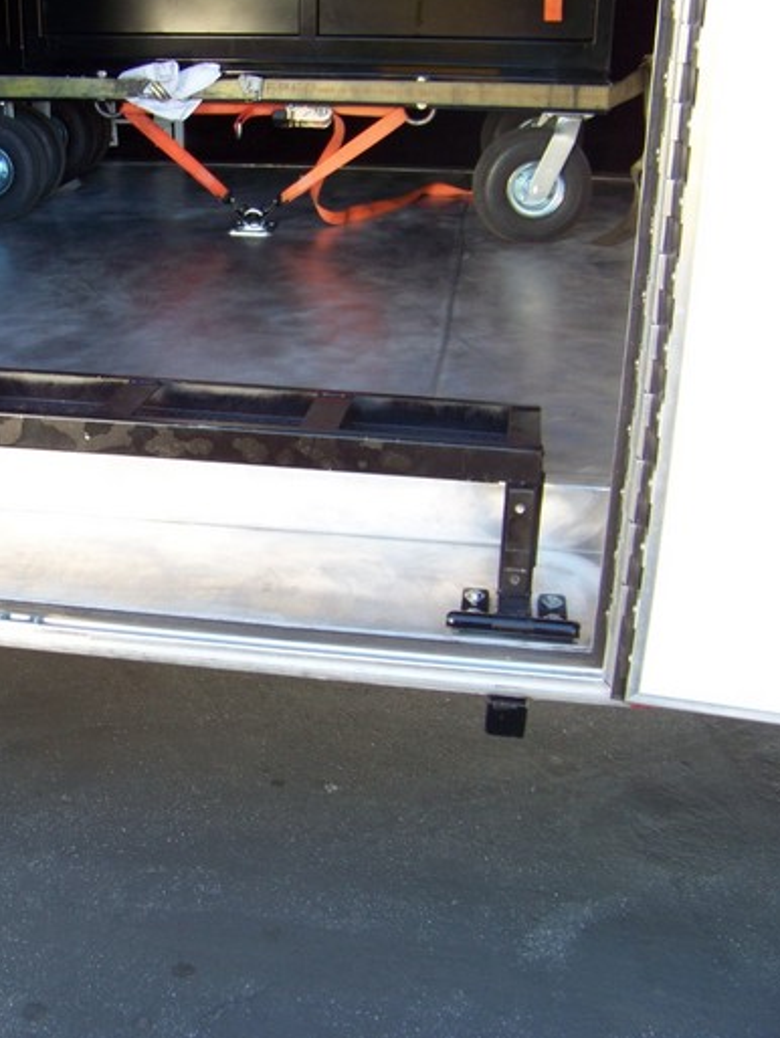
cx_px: 141
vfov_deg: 38.9
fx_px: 1471
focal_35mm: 49
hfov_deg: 29.0
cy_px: 516
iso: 72
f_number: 2.8
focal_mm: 5.85
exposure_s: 1/60
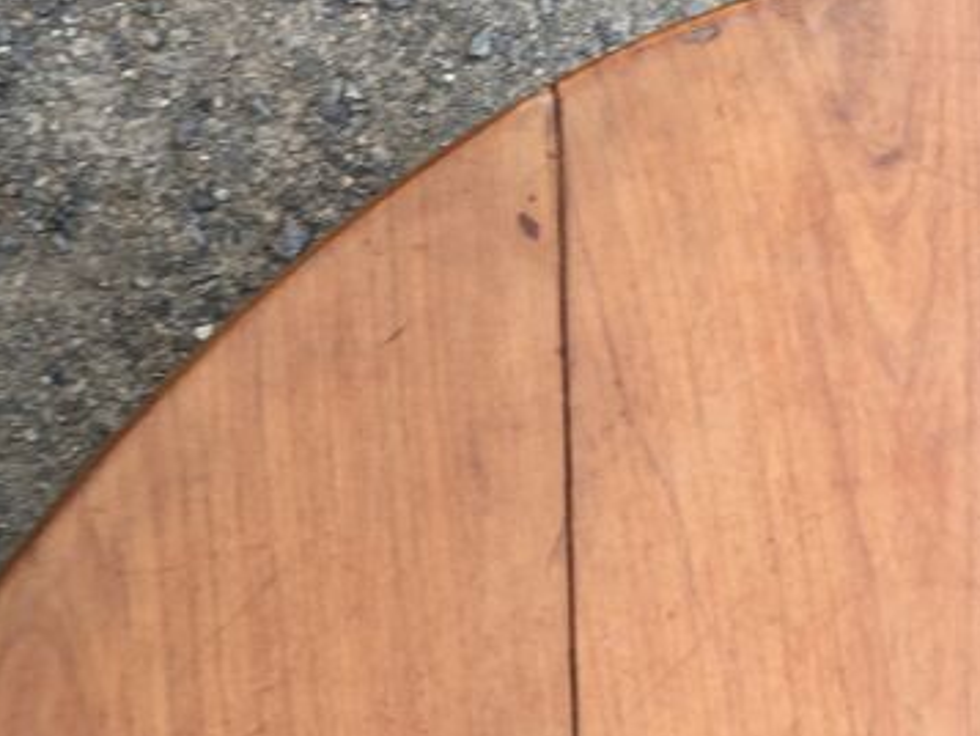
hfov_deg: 29.7
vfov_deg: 22.5
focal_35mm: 65
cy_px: 472
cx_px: 593
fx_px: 1841
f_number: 2.2
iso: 32
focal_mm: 4.15
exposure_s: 1/50
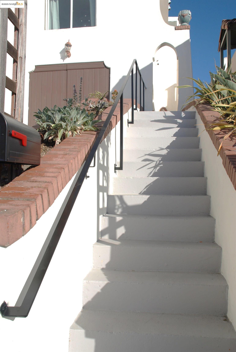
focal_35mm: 30
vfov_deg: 61.9
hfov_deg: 43.7
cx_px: 118
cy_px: 176
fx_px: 294
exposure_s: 1/320
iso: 100
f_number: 9
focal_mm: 20
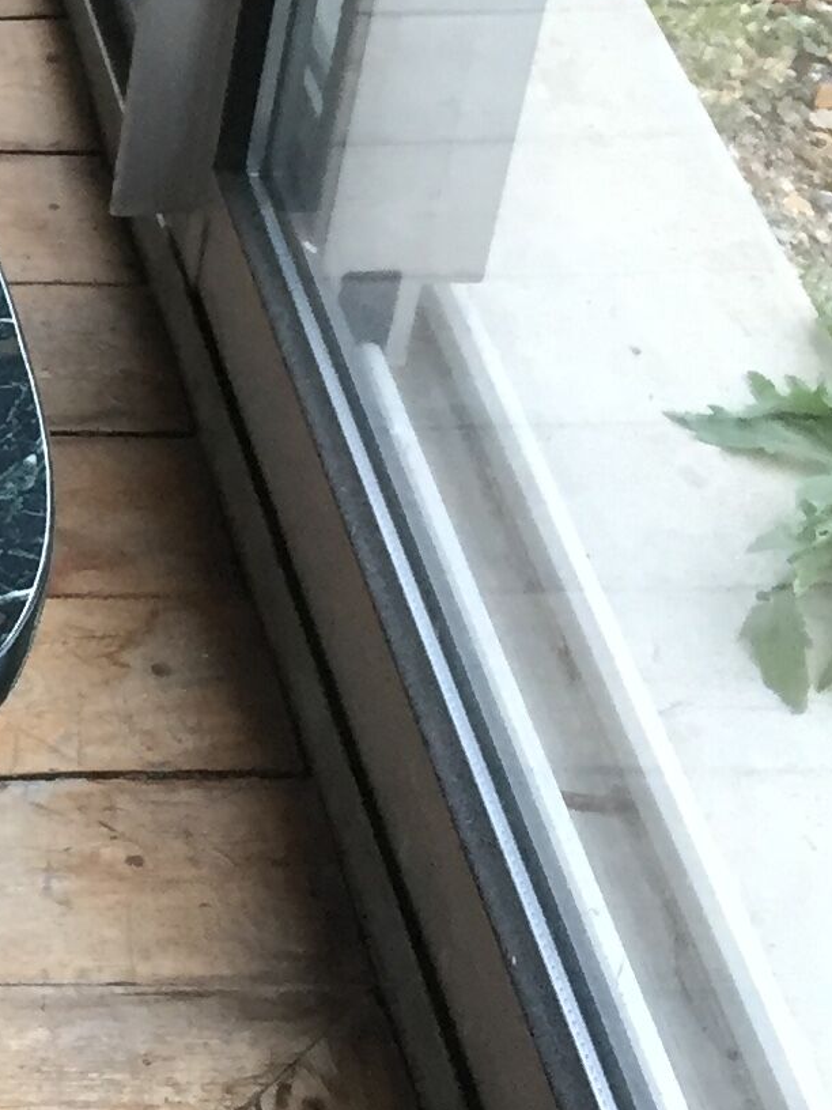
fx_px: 3717
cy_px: 156
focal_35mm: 116
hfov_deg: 11.5
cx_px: -825
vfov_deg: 16.8
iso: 125
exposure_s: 1/33
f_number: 2.2
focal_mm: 4.15
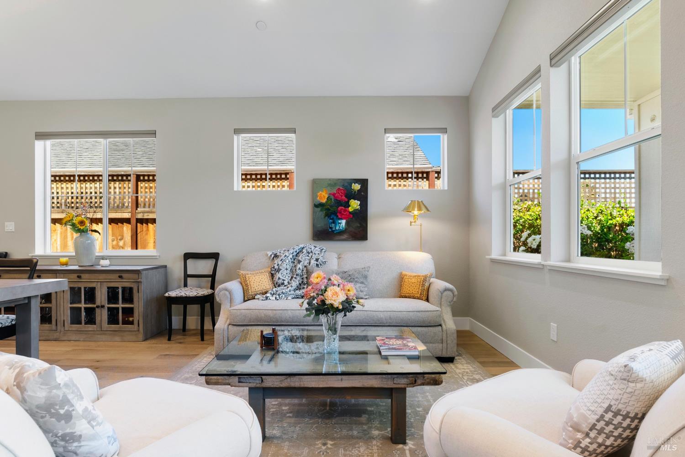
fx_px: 342
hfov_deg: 90.0
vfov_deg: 67.4
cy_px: 228
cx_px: 342
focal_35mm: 18
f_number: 8
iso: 250
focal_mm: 12
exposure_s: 1/4
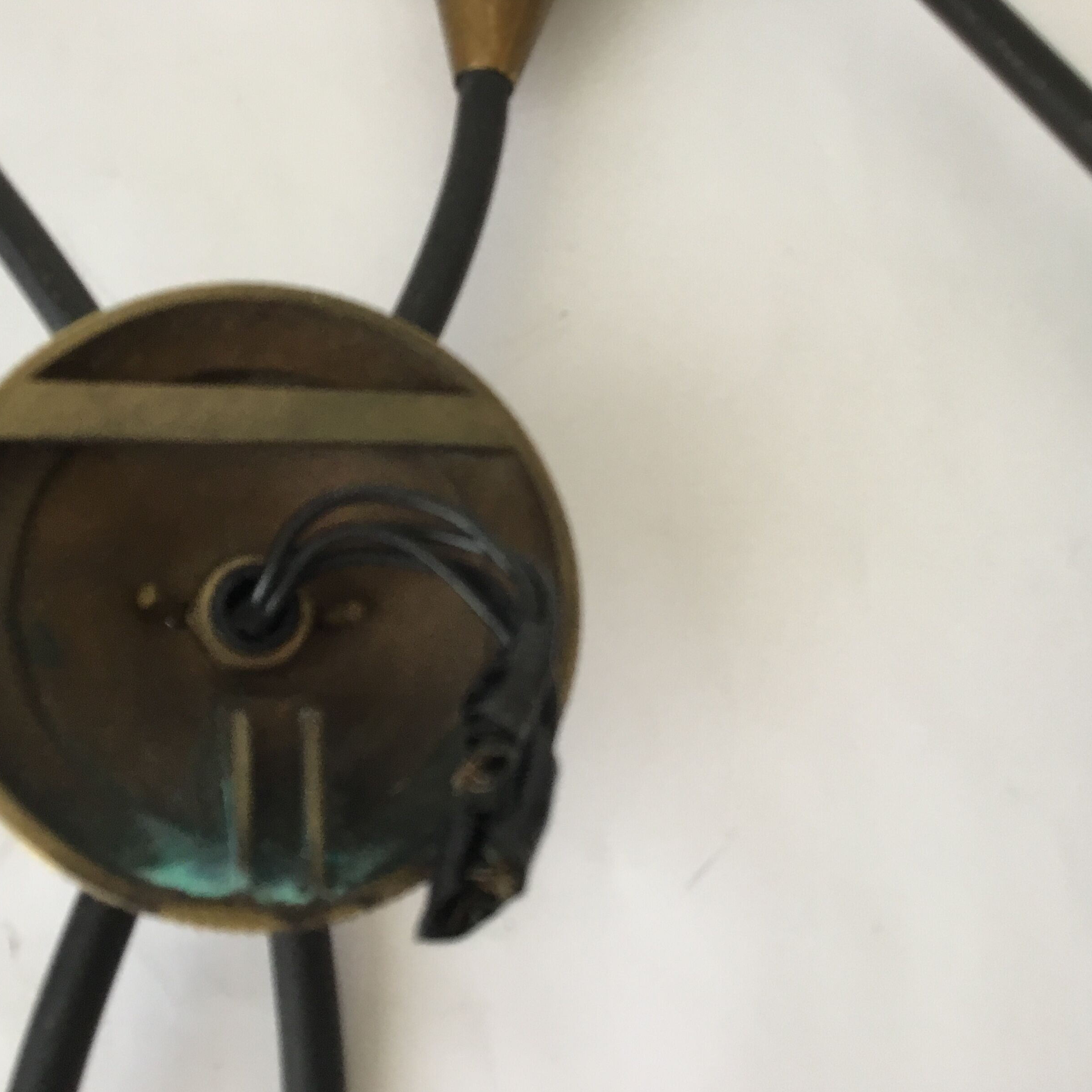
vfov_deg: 44.9
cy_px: 548
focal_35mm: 37
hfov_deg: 44.7
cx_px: 450
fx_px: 1321
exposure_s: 1/30
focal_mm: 3.3
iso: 25
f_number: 2.4
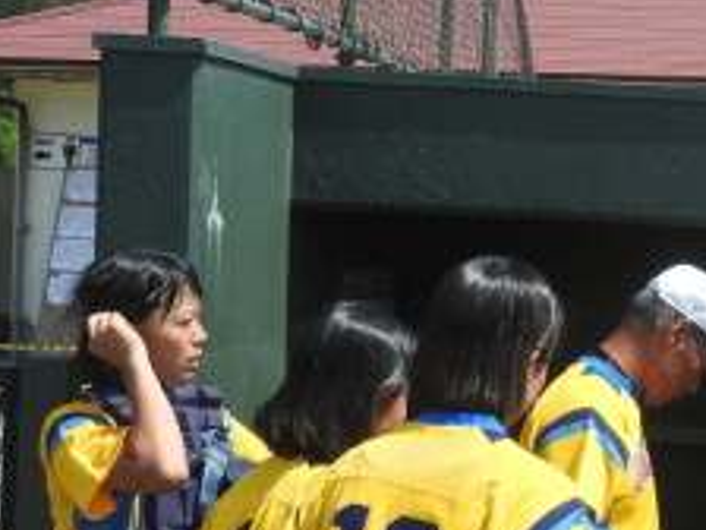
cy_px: 404
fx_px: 2733
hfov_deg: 14.1
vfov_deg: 11.0
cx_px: 911
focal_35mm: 134
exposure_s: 1/640
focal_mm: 9
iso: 100
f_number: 4
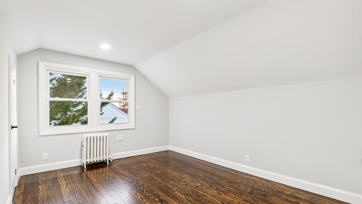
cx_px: 179
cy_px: 111
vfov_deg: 60.9
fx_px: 173
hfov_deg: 92.7
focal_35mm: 18
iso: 250
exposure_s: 1/5
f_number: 8
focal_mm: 17
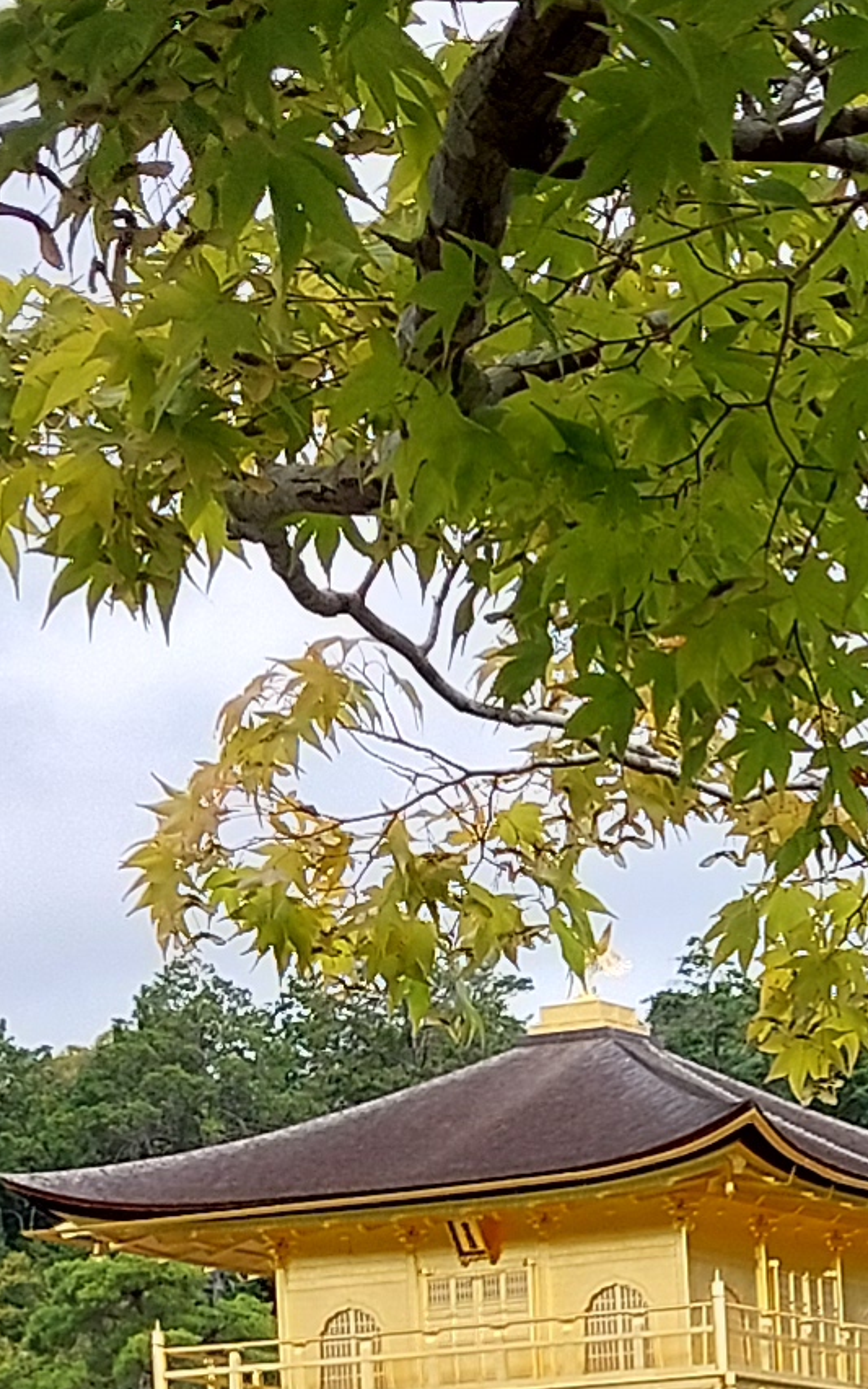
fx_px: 5220
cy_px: 1997
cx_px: 1303
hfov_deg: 9.3
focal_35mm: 138
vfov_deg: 14.3
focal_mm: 5.23
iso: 25
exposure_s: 1/347
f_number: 1.8
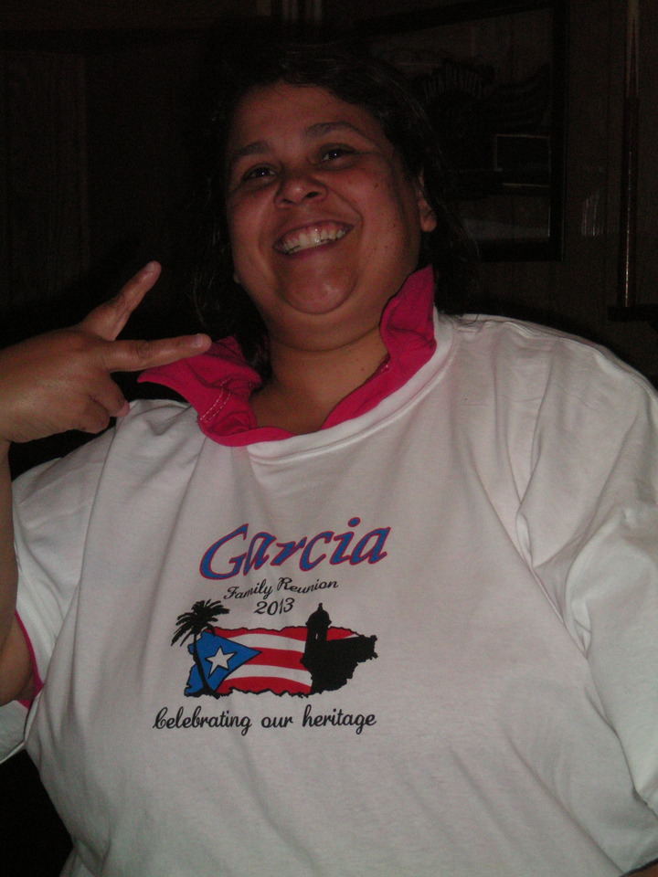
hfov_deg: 13.0
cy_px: 438
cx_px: 329
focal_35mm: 114
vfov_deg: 17.3
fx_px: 2889
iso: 200
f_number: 5.9
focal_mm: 18.9
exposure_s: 1/125
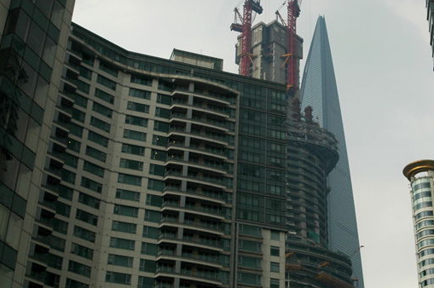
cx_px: 271
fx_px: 795
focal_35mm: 66
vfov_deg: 20.5
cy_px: 113
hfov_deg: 30.4
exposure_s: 1/160
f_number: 9
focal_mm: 28
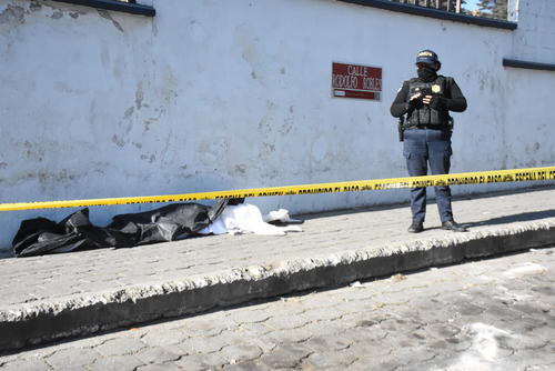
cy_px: 186
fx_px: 810
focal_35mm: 52
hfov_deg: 37.8
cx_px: 278
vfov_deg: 25.8
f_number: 6.3
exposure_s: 1/8000
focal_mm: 35
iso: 3200
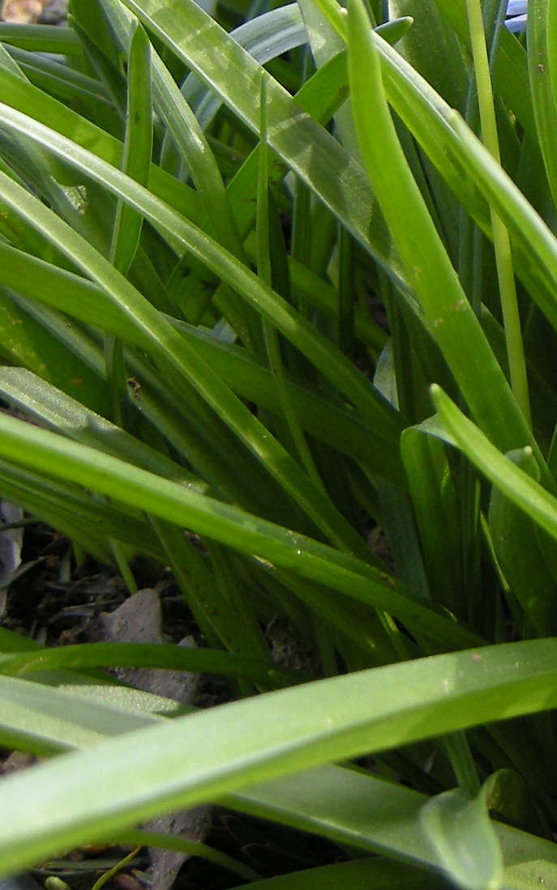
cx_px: 966
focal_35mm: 81
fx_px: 1967
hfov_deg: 14.4
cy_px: 280
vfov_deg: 25.4
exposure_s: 1/62
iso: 66
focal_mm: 7.5
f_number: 2.7
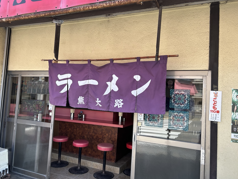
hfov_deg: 65.3
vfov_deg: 51.3
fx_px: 186
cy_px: 89
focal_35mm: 27
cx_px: 121
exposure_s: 1/569
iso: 50
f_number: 1.5
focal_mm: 5.7
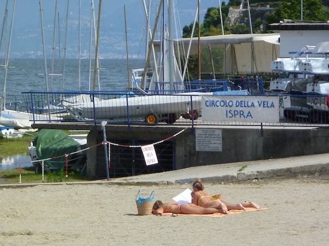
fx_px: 2024
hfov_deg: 9.3
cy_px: 123
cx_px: 164
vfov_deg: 7.0
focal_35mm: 213
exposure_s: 1/320
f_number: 5.9
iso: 80
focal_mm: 21.5
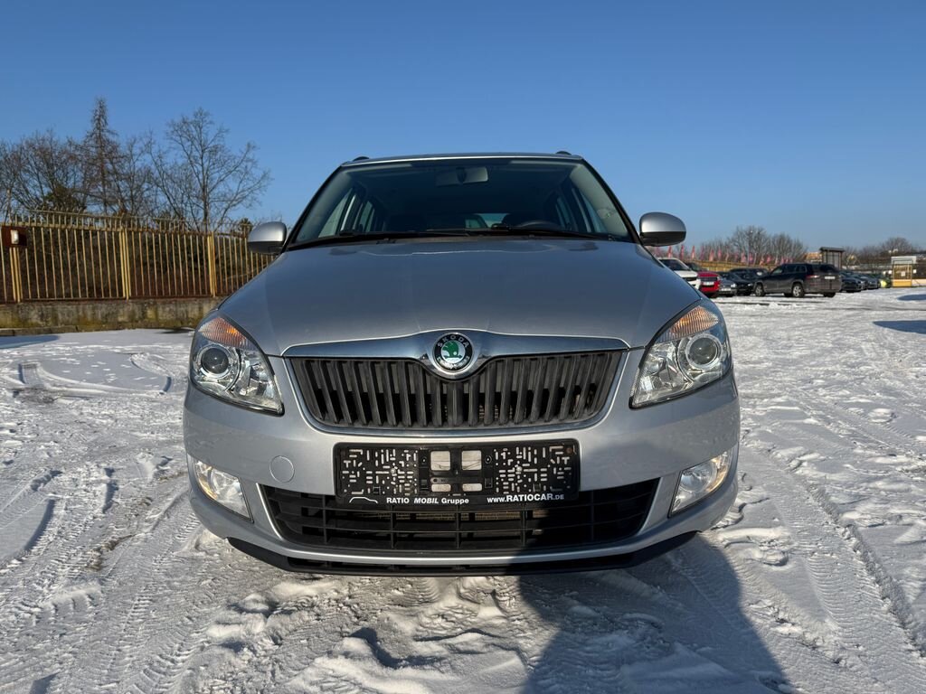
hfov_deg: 71.6
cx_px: 463
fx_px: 642
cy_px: 347
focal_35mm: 24
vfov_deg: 56.8
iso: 80
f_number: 1.78
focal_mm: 6.76
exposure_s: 1/6711
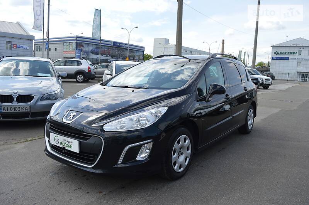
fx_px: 232
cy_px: 102
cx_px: 154
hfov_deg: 67.4
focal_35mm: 27
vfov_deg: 47.9
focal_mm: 18
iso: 100
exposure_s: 1/200
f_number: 7.1
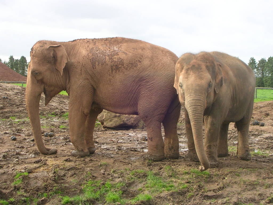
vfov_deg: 18.2
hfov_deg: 24.1
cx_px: 136
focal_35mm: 81
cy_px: 102
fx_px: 639
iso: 50
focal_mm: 12.3
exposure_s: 1/78.2
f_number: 4
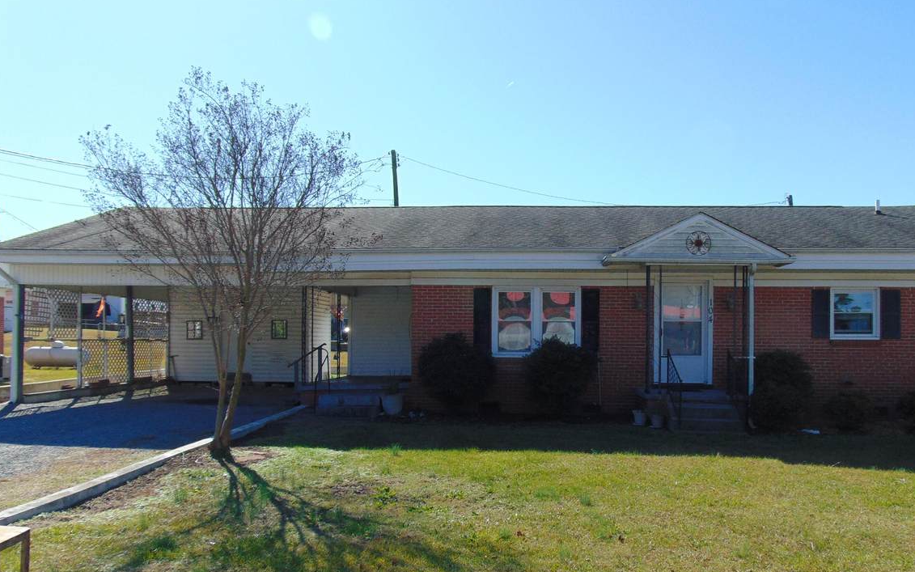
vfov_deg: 41.6
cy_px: 344
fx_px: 748
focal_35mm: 30
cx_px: 499
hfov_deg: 62.8
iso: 80
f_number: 7.7
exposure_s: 1/250
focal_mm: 4.5
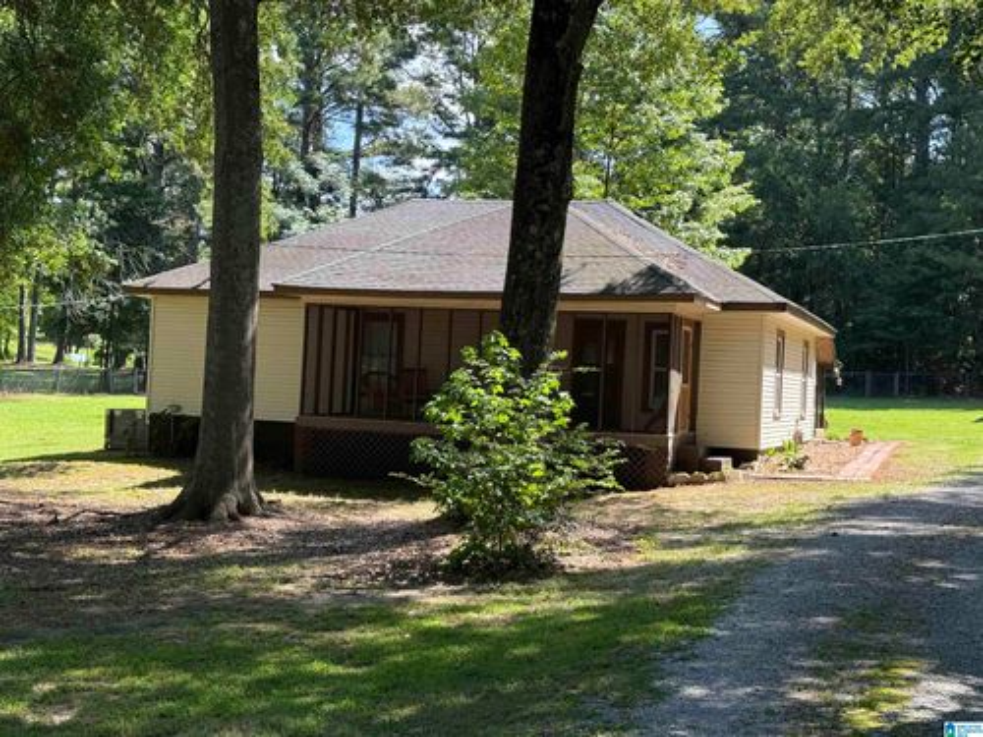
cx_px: 492
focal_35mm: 48
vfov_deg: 30.3
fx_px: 1363
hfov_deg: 39.7
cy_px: 368
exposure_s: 1/541
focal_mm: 6.76
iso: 64
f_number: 1.78
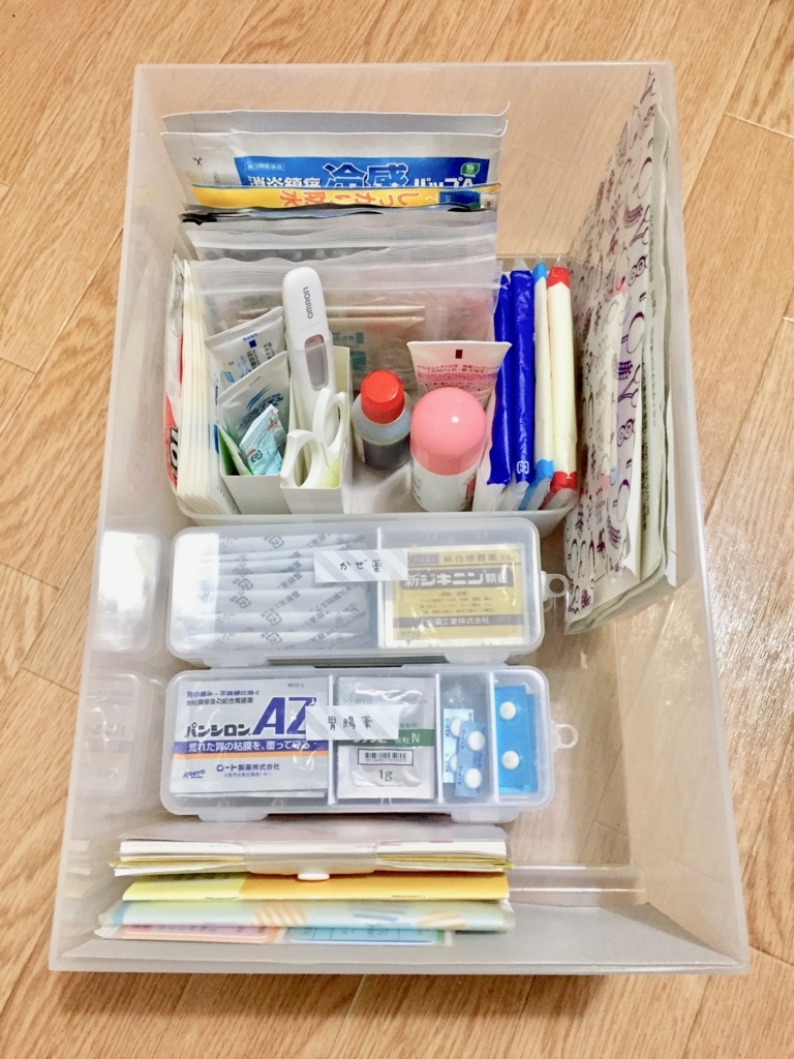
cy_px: 530
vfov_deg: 61.7
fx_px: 887
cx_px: 397
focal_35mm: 29
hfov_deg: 48.2
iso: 250
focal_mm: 4.15
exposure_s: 1/20
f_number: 2.2
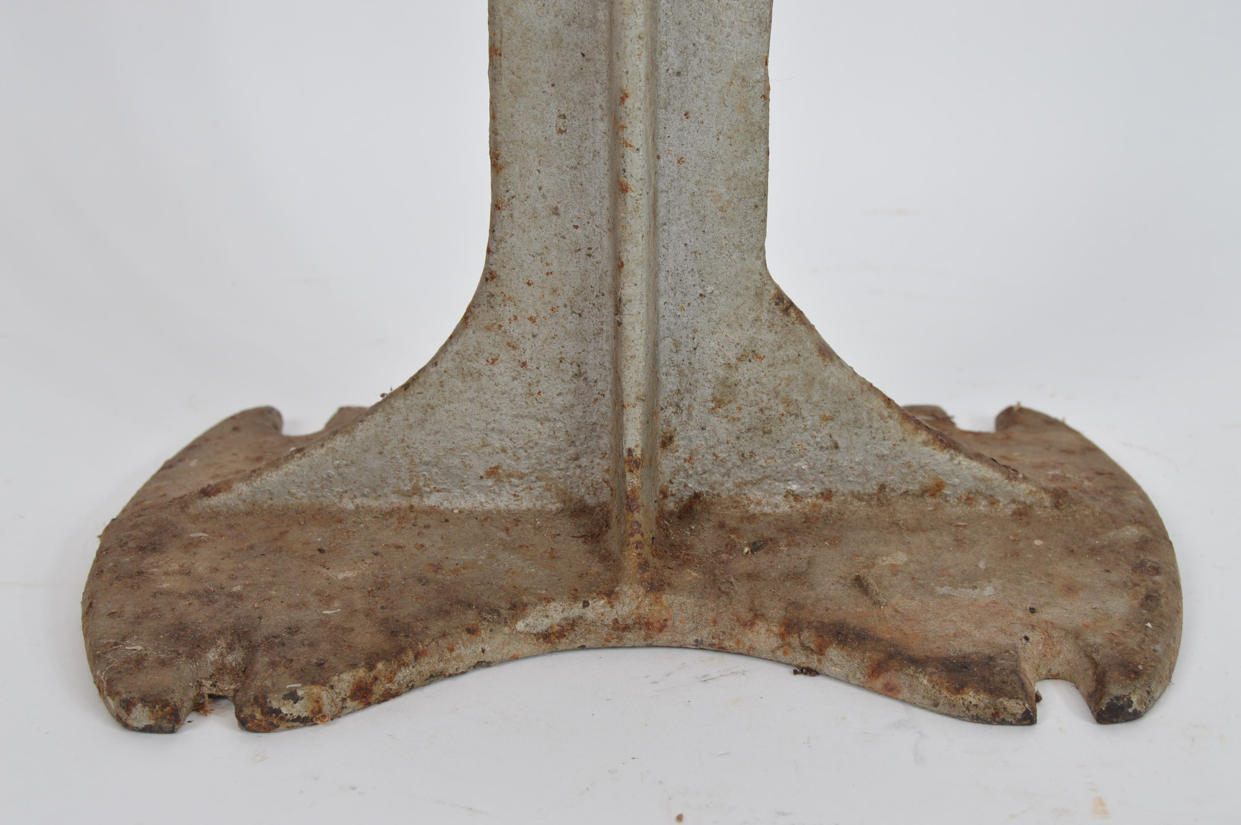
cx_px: 620
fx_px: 2376
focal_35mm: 69
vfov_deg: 19.7
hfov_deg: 29.3
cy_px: 412
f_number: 9
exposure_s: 1/80
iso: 100
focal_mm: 46
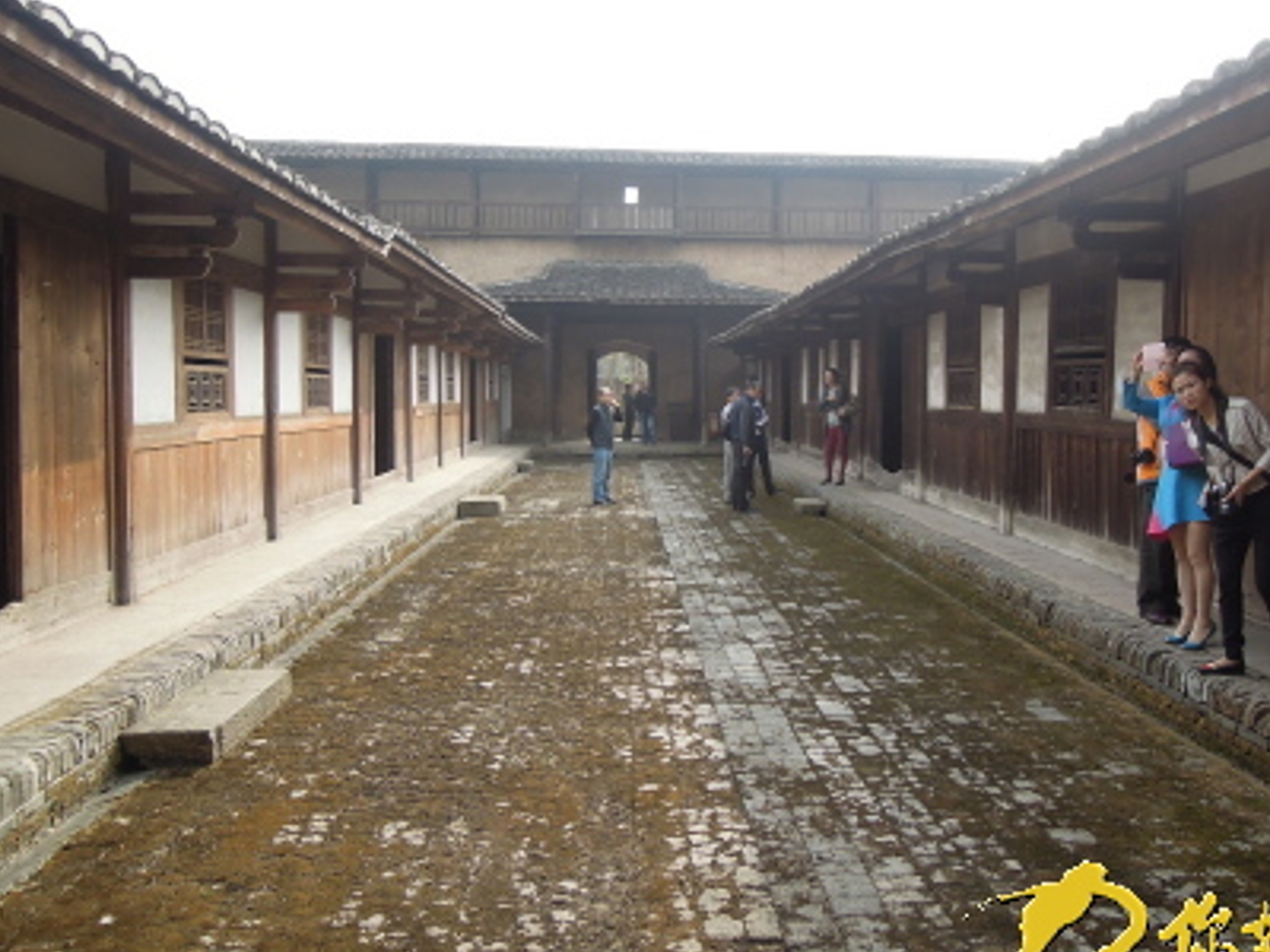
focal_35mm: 30
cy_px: 443
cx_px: 721
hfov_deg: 59.7
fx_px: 1101
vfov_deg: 46.8
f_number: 2.8
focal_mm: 4.3
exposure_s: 1/1000
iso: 160
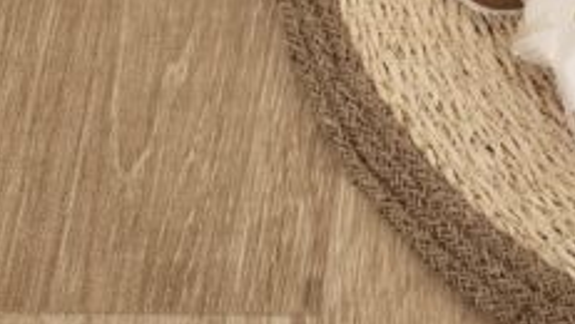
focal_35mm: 65
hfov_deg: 27.5
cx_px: 729
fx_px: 991
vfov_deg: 16.4
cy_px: -204
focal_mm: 6.4
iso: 125
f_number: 1.8
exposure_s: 1/182
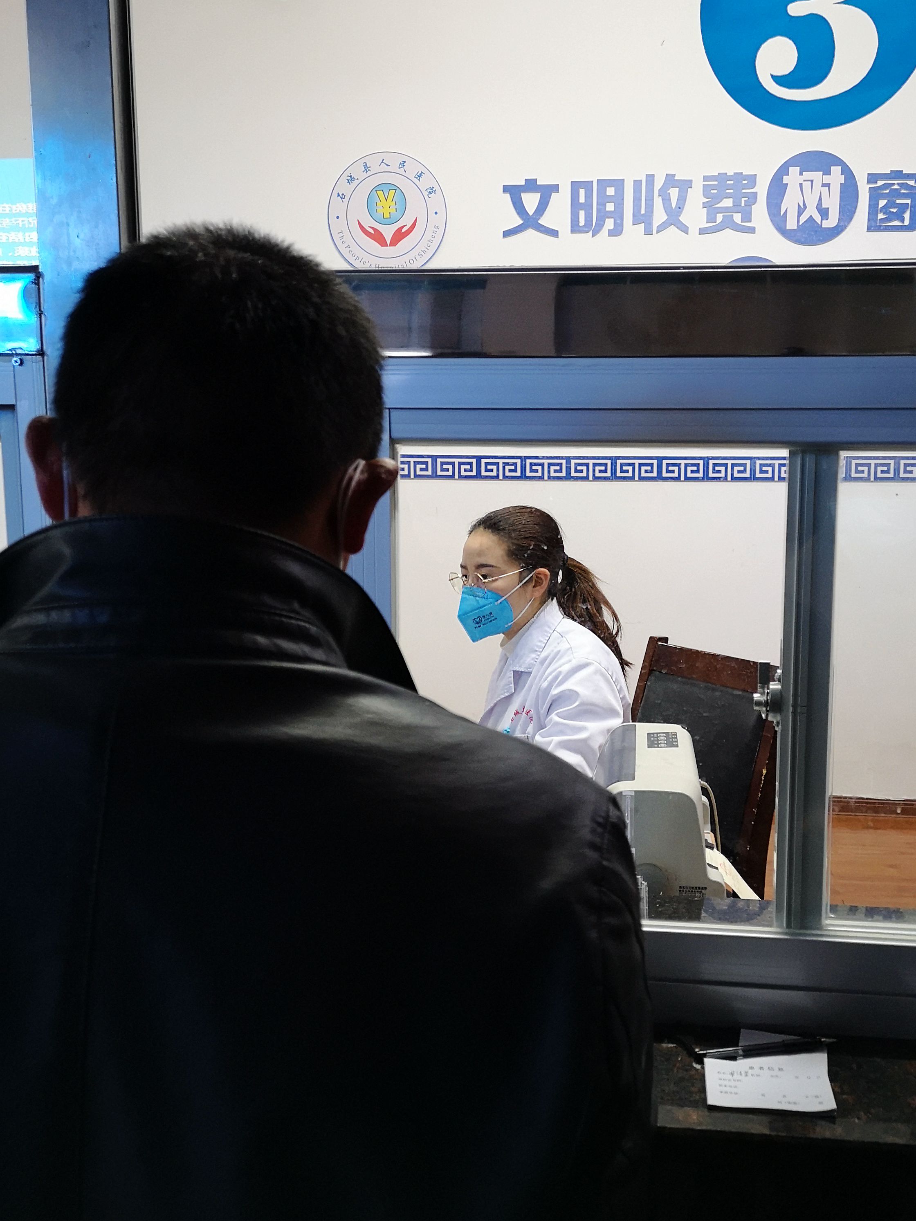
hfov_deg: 51.4
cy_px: 610
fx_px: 952
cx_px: 458
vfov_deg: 65.3
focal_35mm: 27
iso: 400
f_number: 1.8
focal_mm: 3.95
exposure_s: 1/25
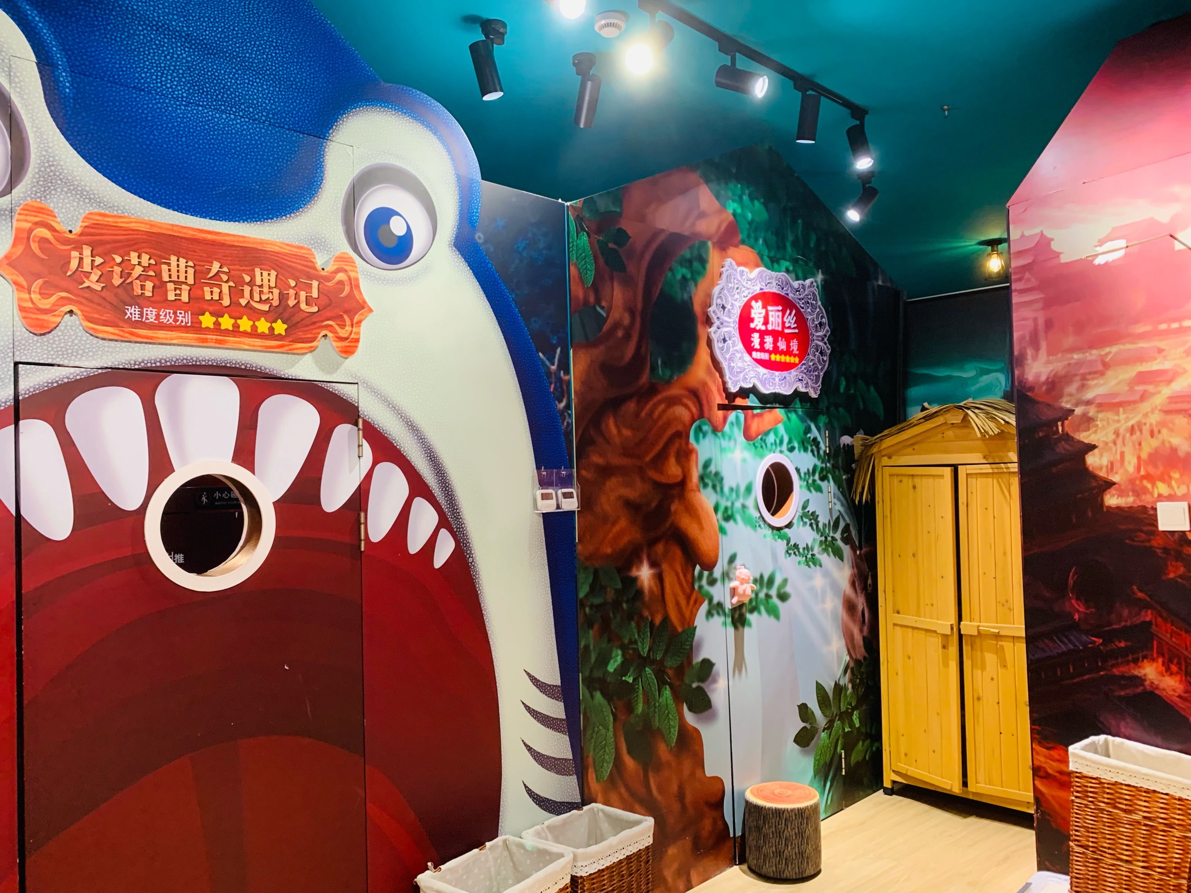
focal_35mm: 26
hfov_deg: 67.3
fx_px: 895
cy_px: 446
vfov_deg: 53.1
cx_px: 596
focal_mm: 4.25
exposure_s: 1/60
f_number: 1.8
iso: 160
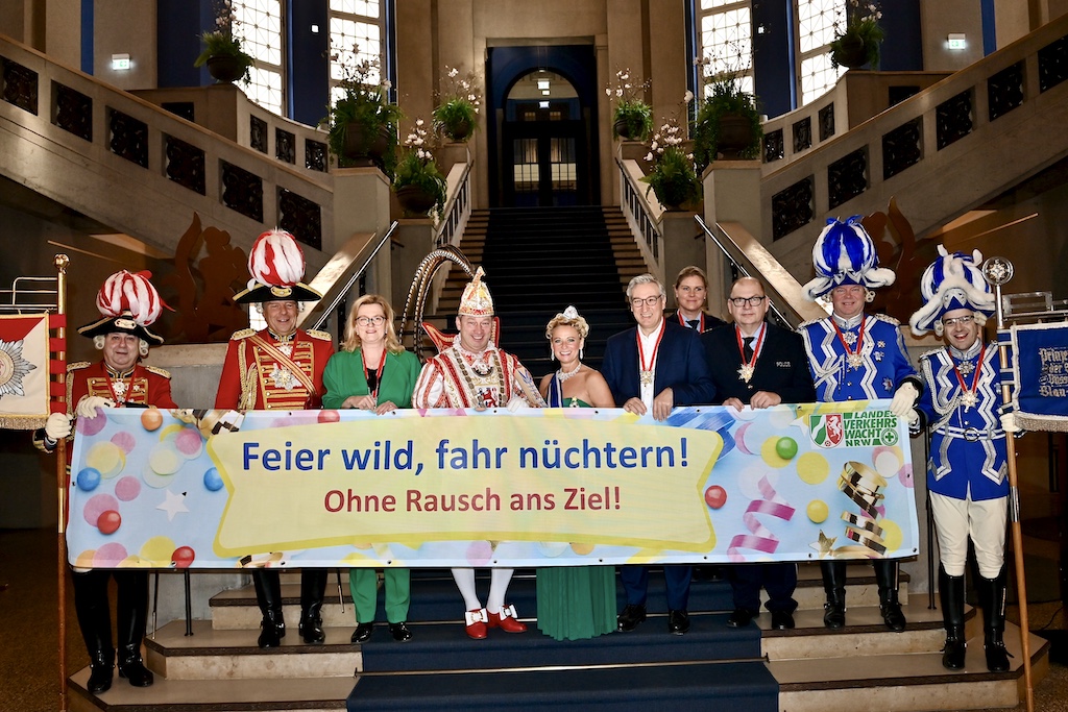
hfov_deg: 73.7
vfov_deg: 53.1
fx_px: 712
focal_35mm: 24
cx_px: 534
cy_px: 356
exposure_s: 1/100
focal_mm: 24
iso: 1100
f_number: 4
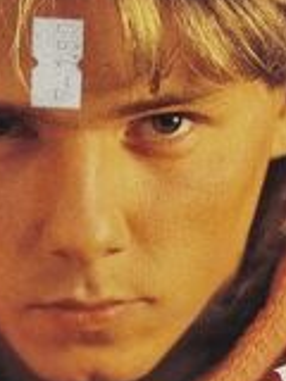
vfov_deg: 20.4
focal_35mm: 96
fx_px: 1058
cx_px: 153
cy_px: 219
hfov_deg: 15.4
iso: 50
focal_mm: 6.7
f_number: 1.8
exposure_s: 1/100
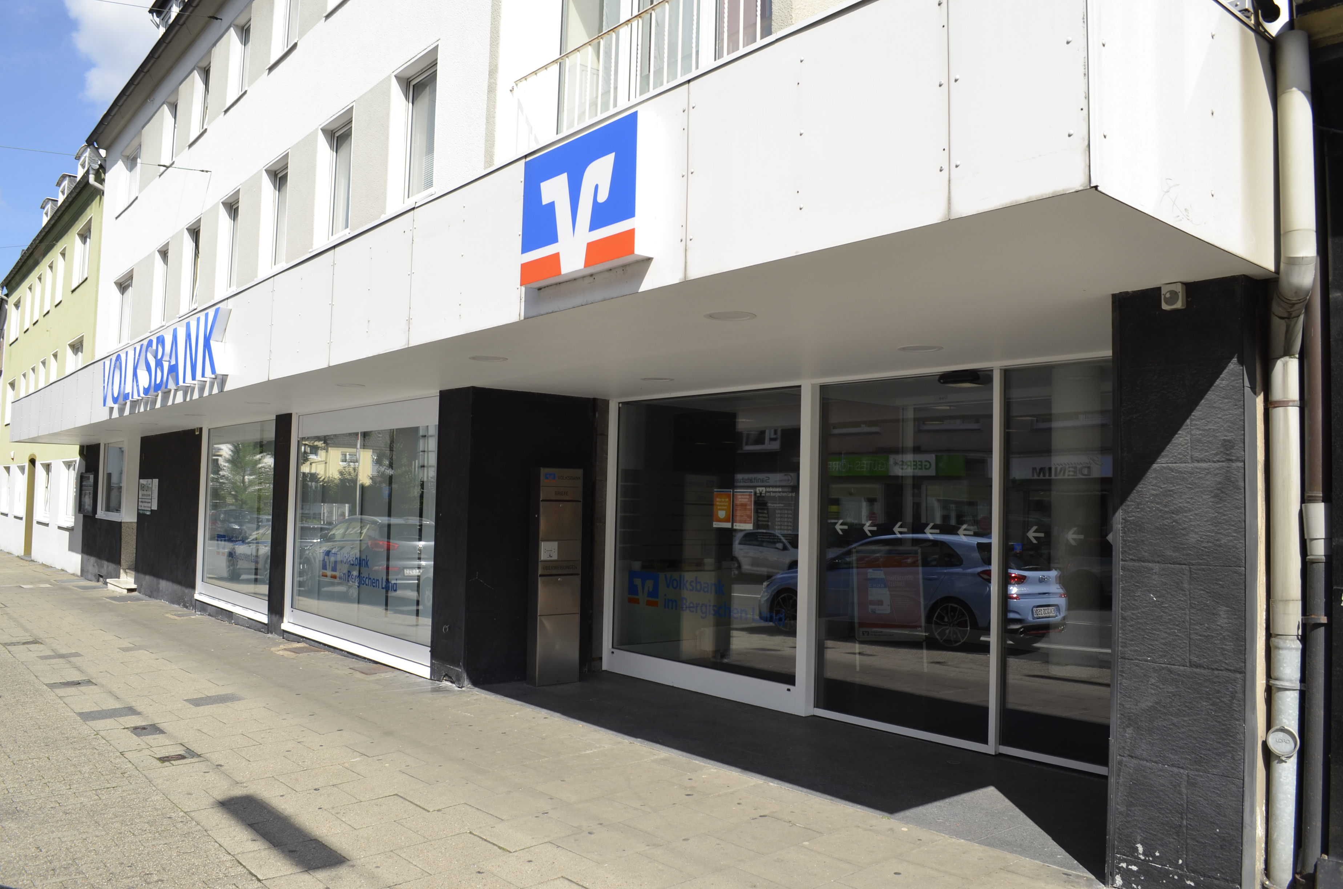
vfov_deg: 47.7
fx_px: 1005
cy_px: 444
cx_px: 672
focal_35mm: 27
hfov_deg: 67.5
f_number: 8
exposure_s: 1/250
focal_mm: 18
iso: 125
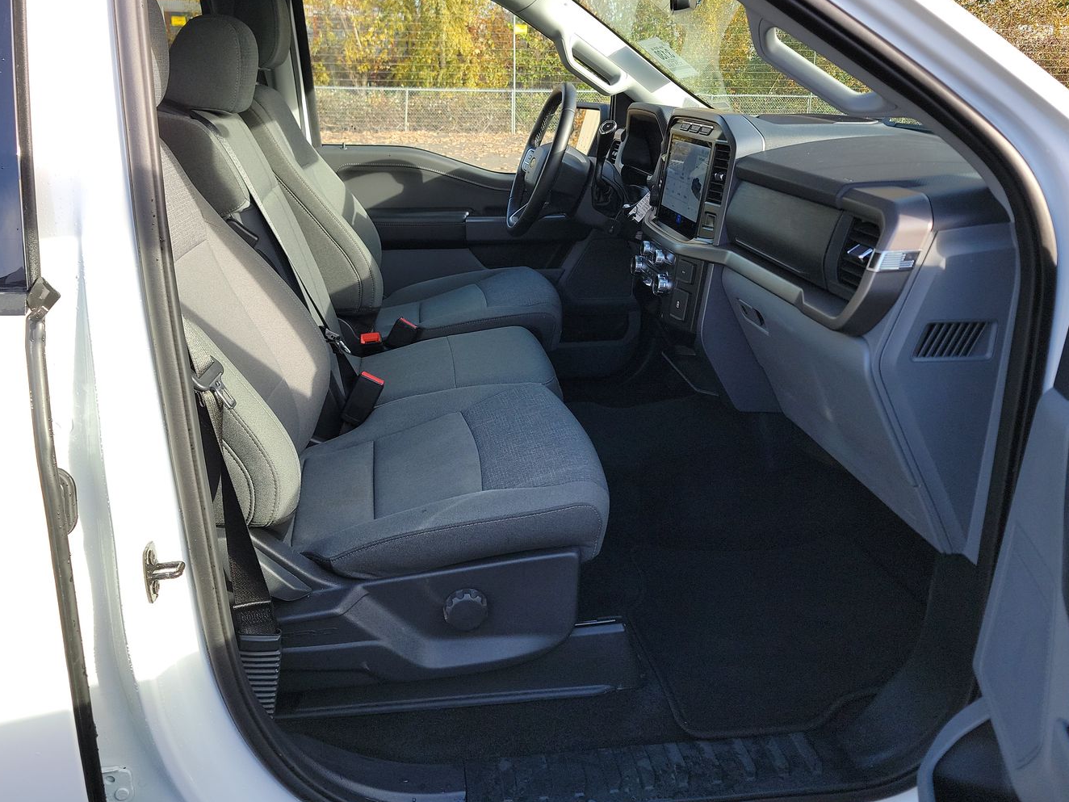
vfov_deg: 48.1
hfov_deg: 61.6
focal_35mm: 29
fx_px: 896
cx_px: 507
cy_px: 351
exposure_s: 1/119
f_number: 1.8
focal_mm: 6.7
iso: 50
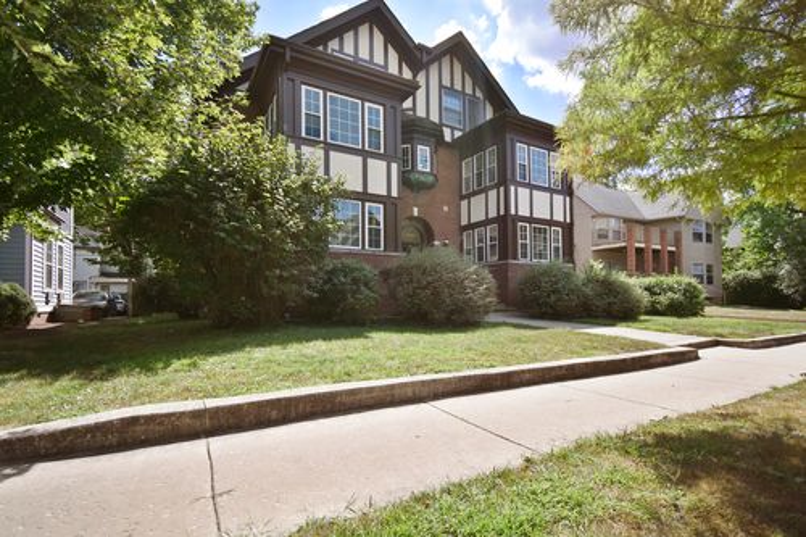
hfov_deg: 100.4
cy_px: 268
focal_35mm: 15
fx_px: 336
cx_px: 403
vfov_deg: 77.3
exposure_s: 1/2000
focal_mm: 10
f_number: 4.5
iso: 320
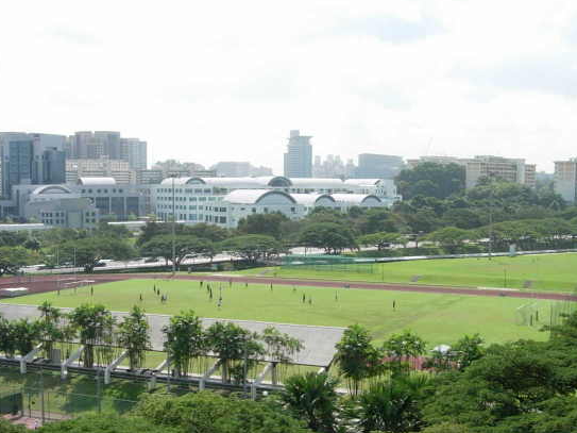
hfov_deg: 34.4
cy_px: 312
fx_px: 933
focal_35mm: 56
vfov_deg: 25.8
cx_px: 282
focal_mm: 7.8
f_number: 4.8
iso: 64
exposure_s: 1/443
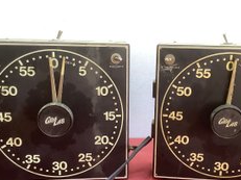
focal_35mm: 46
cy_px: 114
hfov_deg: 41.1
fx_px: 320
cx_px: 141
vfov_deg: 31.3
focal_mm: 3.3
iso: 125
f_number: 2.4
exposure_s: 1/50
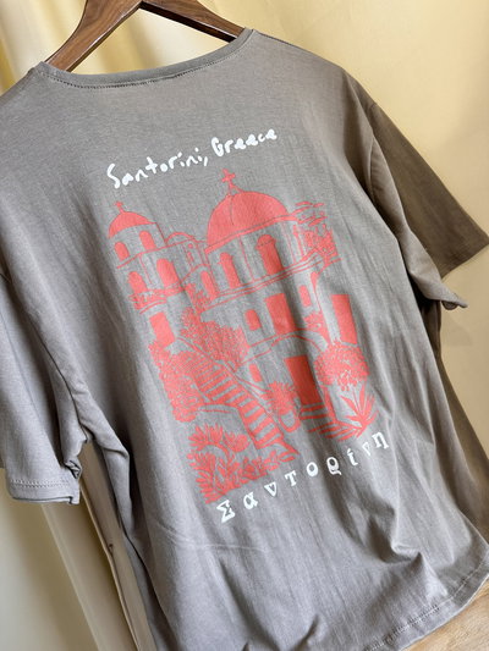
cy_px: 326
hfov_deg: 56.8
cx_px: 244
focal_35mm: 24
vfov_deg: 71.6
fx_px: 452
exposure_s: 1/50
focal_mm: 6.86
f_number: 1.78
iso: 160
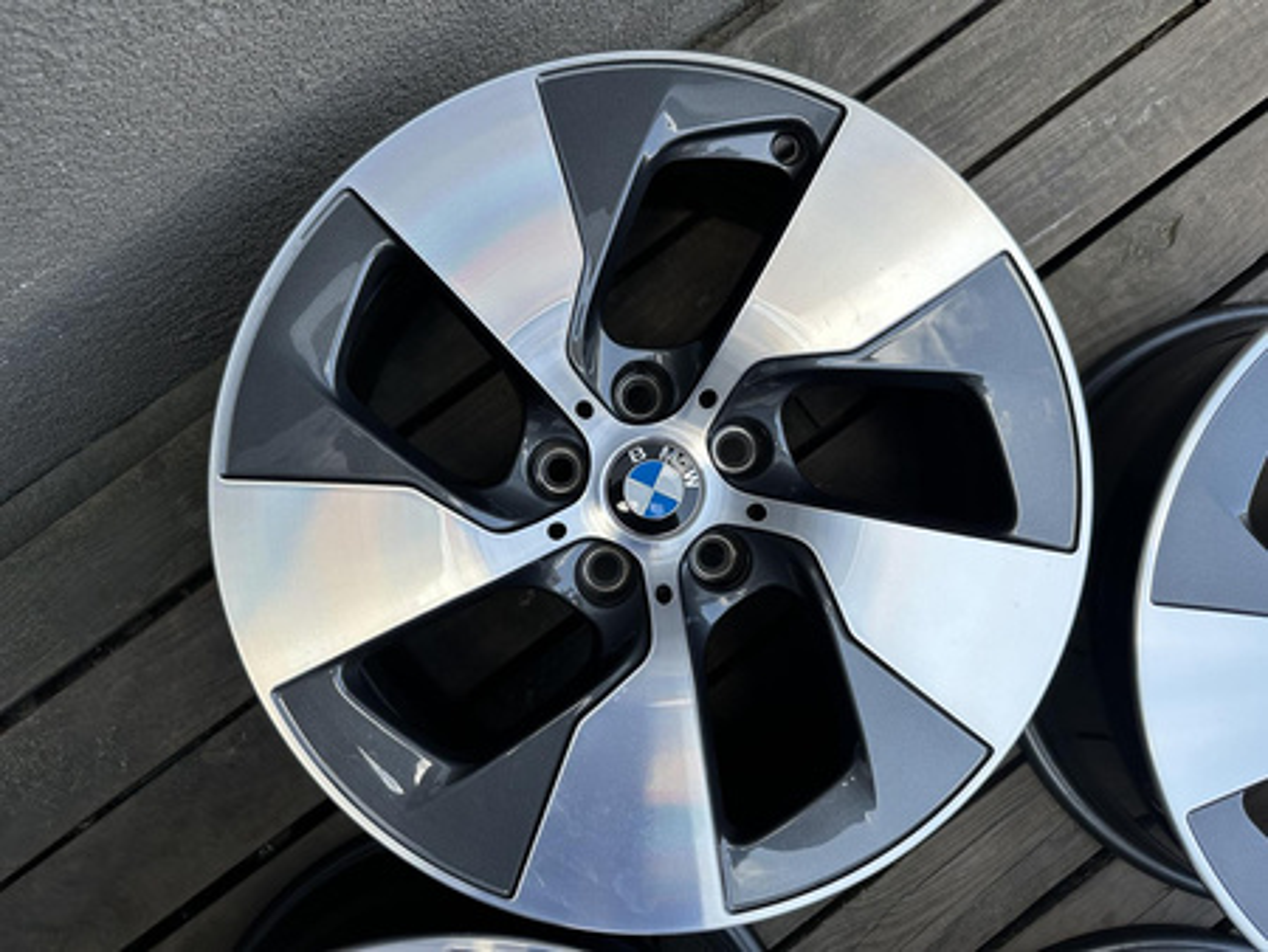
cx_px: 634
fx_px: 880
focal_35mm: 24
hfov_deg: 71.6
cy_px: 476
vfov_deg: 56.9
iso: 80
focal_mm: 6.86
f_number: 1.78
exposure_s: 1/785
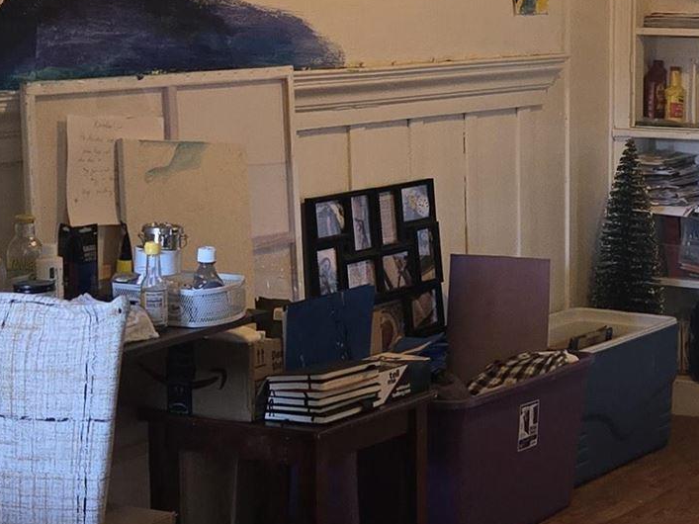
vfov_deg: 14.7
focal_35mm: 100
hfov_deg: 19.3
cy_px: 128
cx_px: 612
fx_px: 2019
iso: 640
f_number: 1.8
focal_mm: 5.4
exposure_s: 1/120
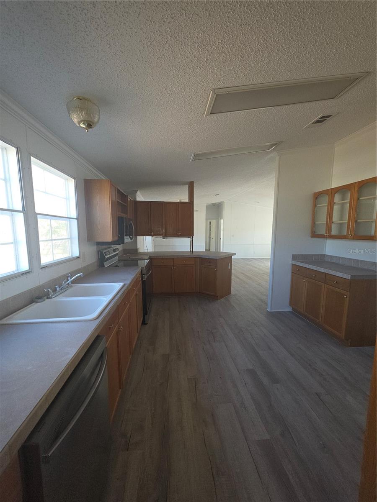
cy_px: 251
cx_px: 188
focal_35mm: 13
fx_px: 189
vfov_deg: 106.2
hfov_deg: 89.9
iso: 80
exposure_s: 1/60
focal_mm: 2.2
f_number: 1.9
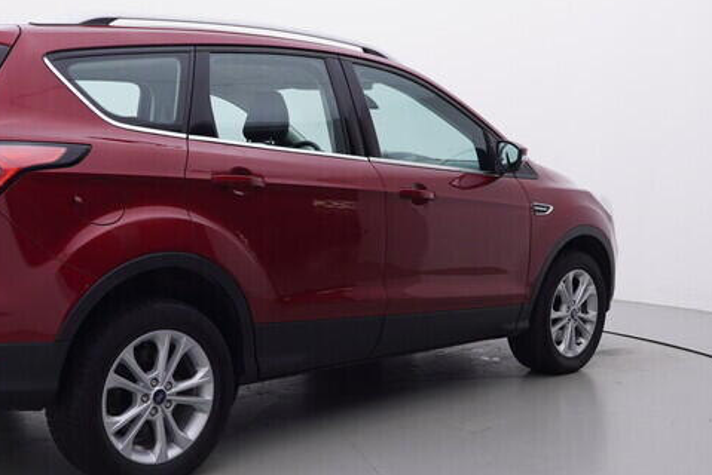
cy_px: 295
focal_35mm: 48
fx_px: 951
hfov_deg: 40.8
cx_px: 269
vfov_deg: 28.0
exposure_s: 1/80
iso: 200
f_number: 5
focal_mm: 15
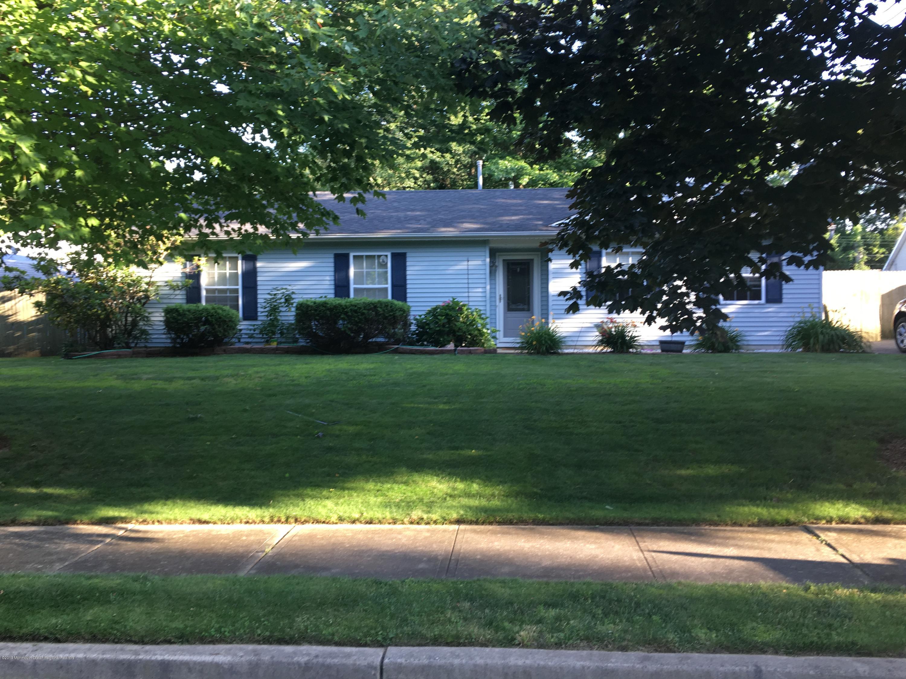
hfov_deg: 61.7
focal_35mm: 29
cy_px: 340
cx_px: 453
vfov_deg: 48.2
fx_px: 759
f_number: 2.2
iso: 32
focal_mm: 4.15
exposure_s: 1/60
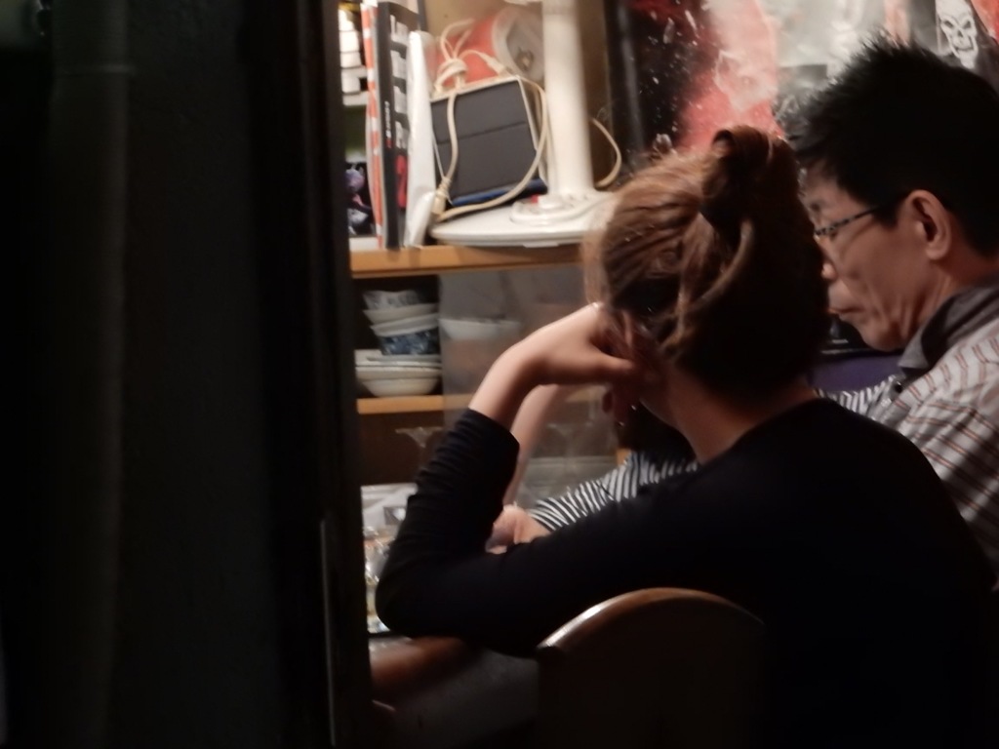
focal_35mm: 164
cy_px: 374
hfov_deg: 12.0
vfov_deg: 9.1
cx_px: 500
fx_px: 4733
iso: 1600
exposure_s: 1/15
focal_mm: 29.2
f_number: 6
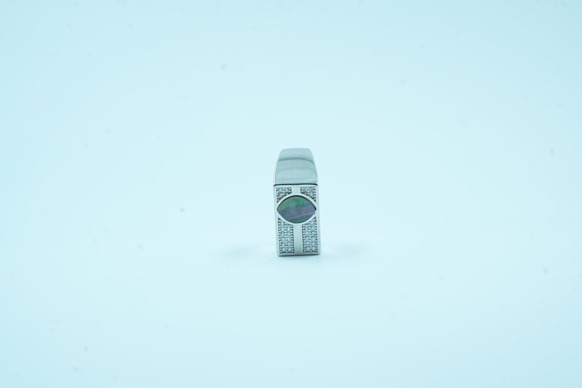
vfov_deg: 13.0
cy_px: 194
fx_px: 1697
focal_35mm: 105
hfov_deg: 19.5
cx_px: 291
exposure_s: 1/125
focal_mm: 105
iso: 400
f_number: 9
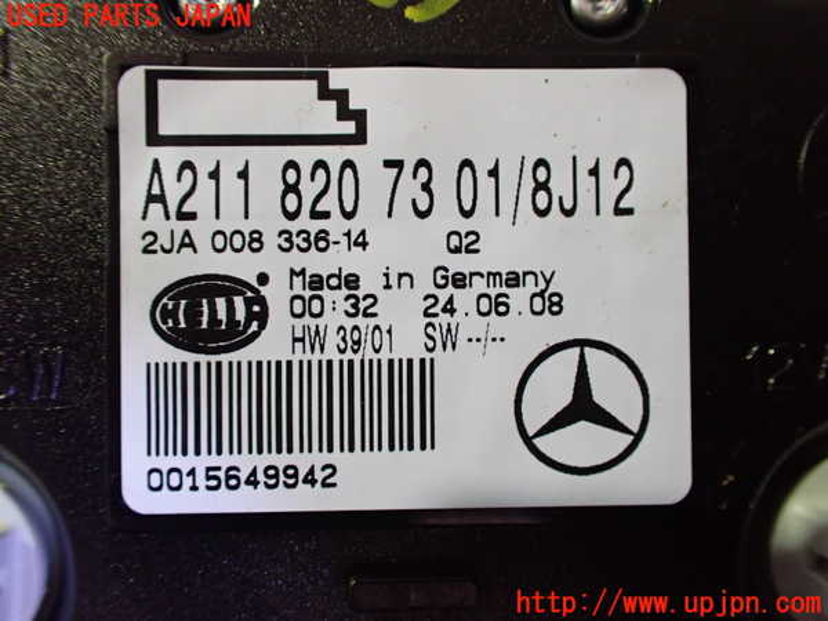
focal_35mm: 30
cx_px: 414
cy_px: 310
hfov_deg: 60.0
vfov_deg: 46.8
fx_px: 718
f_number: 2.3
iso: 800
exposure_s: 1/40
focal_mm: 5.4
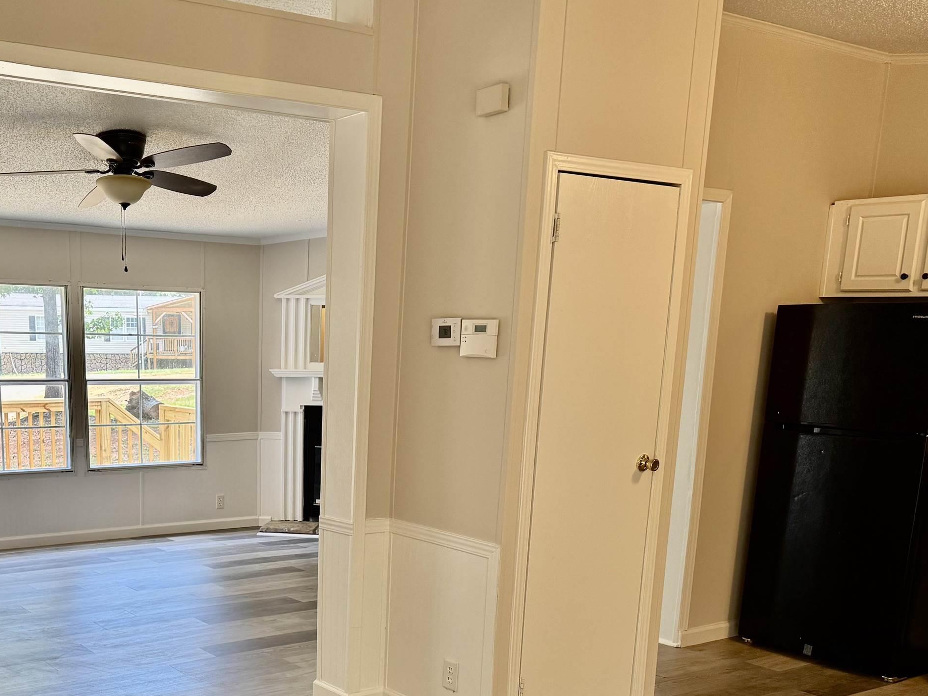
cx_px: 247
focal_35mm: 39
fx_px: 1046
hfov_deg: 46.4
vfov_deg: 35.7
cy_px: 548
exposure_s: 1/120
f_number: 1.78
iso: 125
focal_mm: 6.76
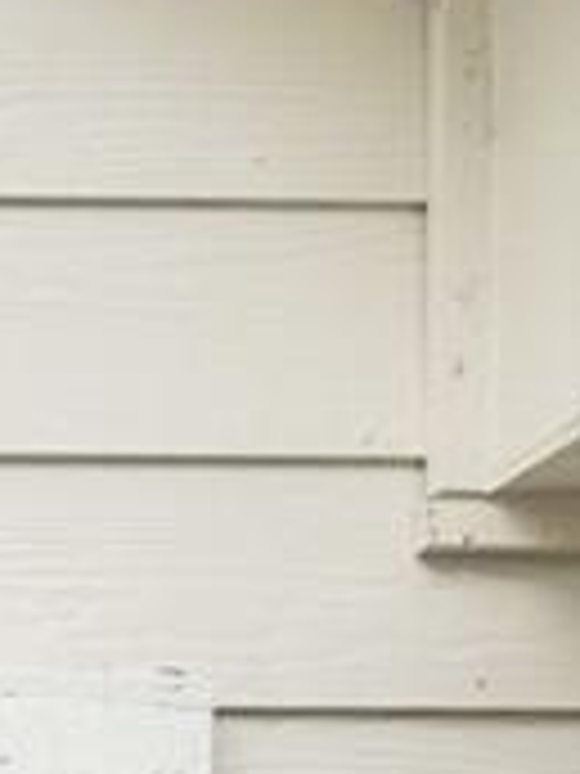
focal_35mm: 201
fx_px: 4501
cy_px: 2196
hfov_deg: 6.0
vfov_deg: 8.5
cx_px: -1911
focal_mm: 15
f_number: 8
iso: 400
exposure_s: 1/250
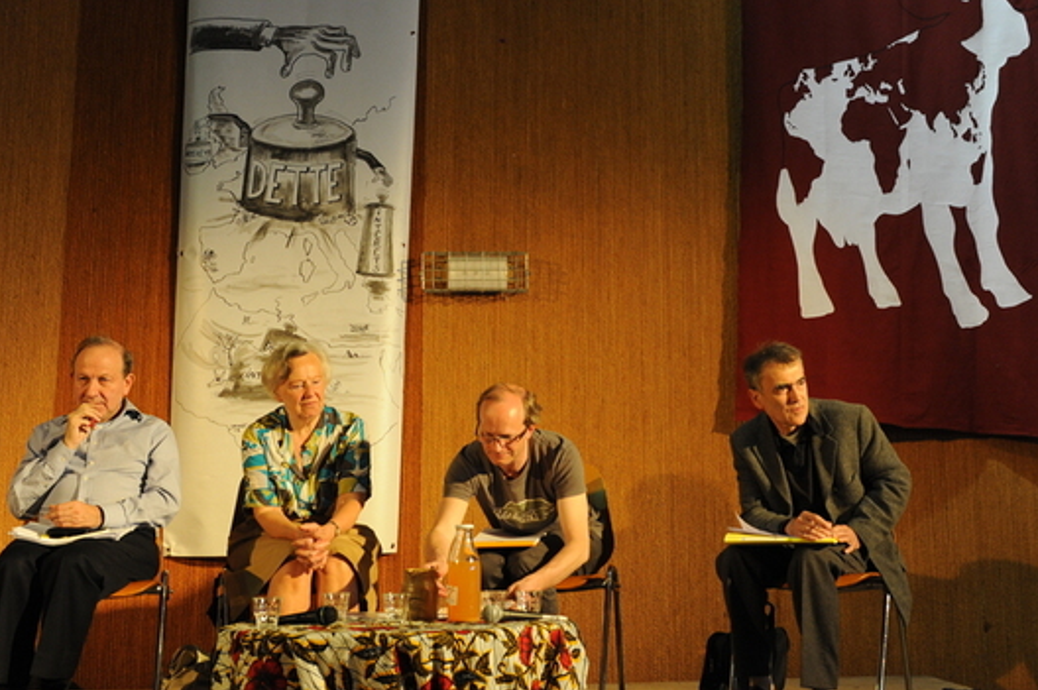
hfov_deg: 41.9
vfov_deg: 28.6
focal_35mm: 47
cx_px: 572
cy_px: 301
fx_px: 1354
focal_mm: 31
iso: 1600
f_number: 4.5
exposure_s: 1/80
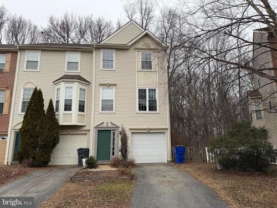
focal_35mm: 24
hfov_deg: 71.6
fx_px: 192
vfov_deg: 56.8
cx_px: 138
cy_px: 104
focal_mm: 6.76
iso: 80
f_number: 1.78
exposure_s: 1/1361
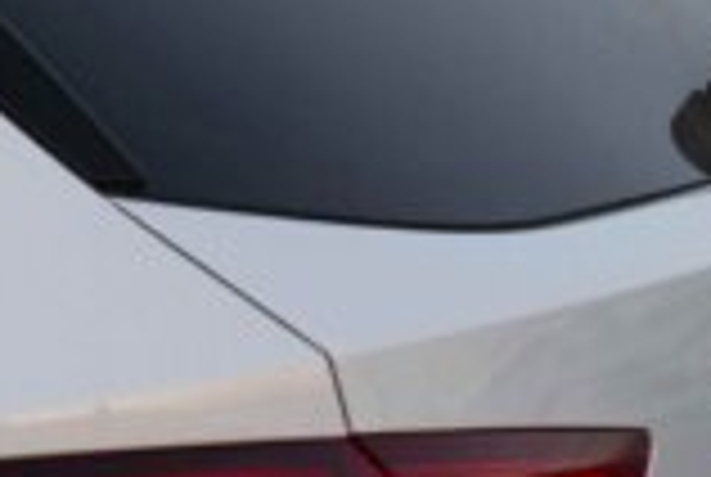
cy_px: 18
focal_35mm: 412
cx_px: 94
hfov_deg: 5.0
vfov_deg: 3.3
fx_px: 8152
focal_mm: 85
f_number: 2.5
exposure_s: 1/160
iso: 250
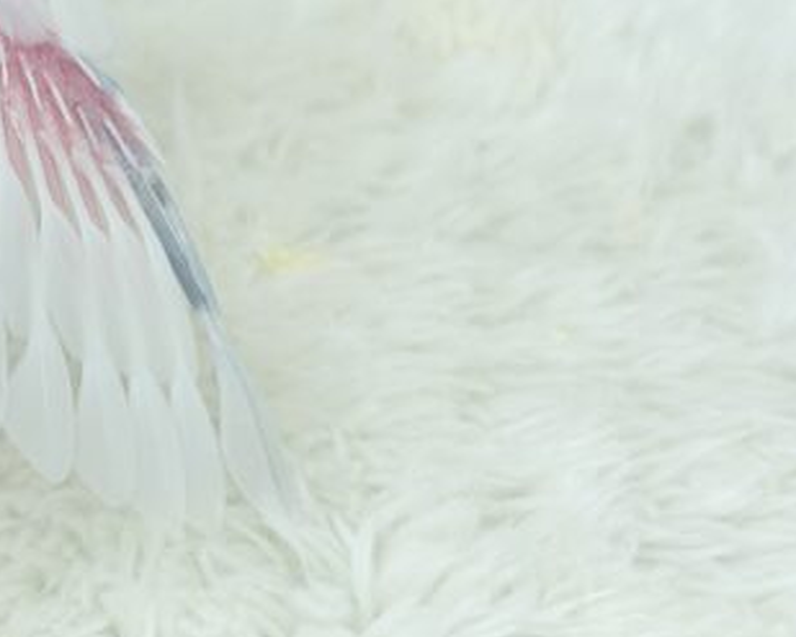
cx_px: -21
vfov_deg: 14.6
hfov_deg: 17.8
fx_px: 2473
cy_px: 160
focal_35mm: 105
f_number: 1.6
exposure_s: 1/50
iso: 40
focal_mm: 5.96
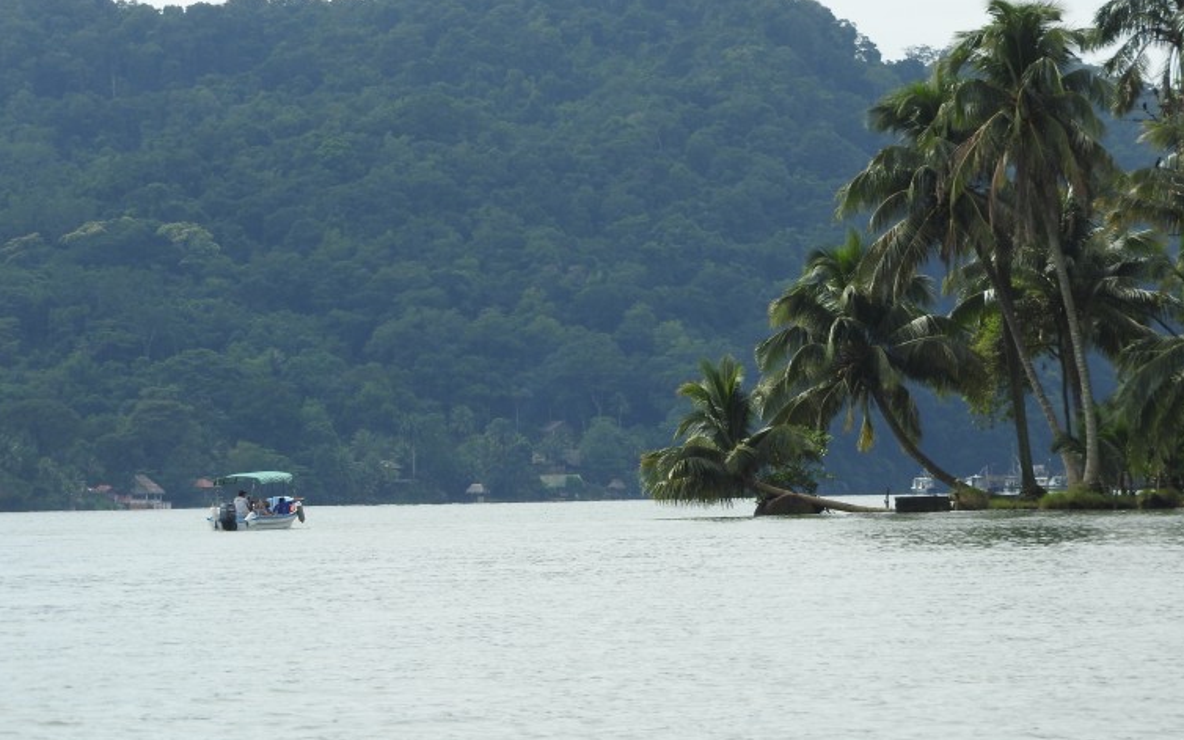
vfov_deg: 5.8
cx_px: 590
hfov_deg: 9.3
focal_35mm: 225
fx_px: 7259
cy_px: 289
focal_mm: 35.8
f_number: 5.3
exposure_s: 1/640
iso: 100
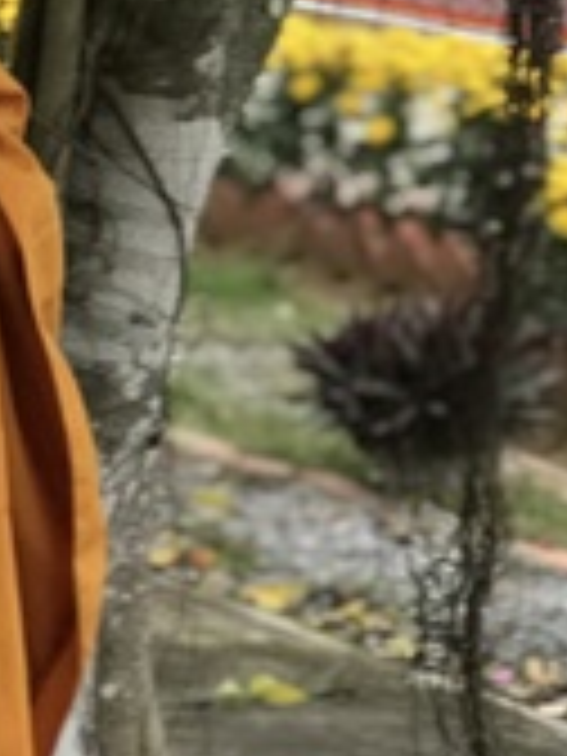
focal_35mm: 221
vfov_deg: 8.9
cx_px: -522
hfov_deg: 6.5
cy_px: -86
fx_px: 4827
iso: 32
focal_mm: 6.6
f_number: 2.8
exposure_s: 1/50
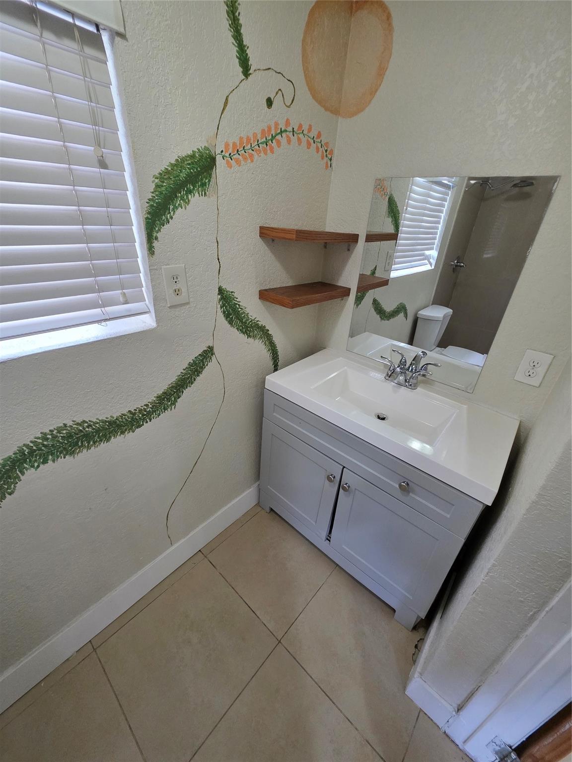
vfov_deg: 106.2
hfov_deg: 89.9
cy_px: 381
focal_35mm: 13
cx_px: 286
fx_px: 286
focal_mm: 2.2
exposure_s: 1/120
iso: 250
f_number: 1.9
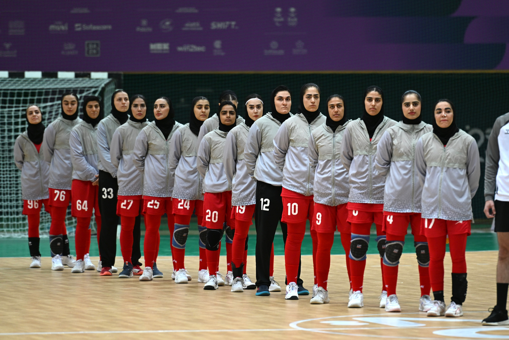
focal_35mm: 200
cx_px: 254
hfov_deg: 10.3
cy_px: 170
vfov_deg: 6.9
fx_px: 2828
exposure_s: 1/800
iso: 640
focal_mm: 200
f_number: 3.2
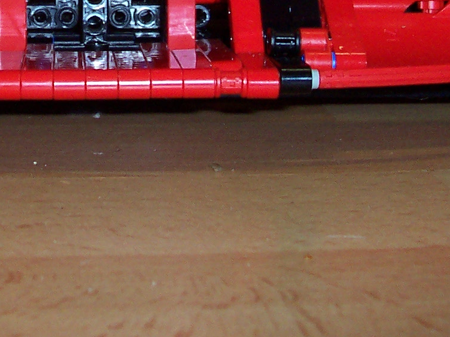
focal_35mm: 100
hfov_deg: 19.5
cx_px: 105
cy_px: -103
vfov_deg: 14.2
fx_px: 1300
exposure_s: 1/60
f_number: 2.8
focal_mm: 5.6
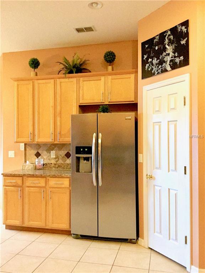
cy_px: 136
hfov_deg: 45.4
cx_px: 102
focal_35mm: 31
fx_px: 245
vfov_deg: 58.4
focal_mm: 3.3
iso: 250
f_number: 2.4
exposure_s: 1/30
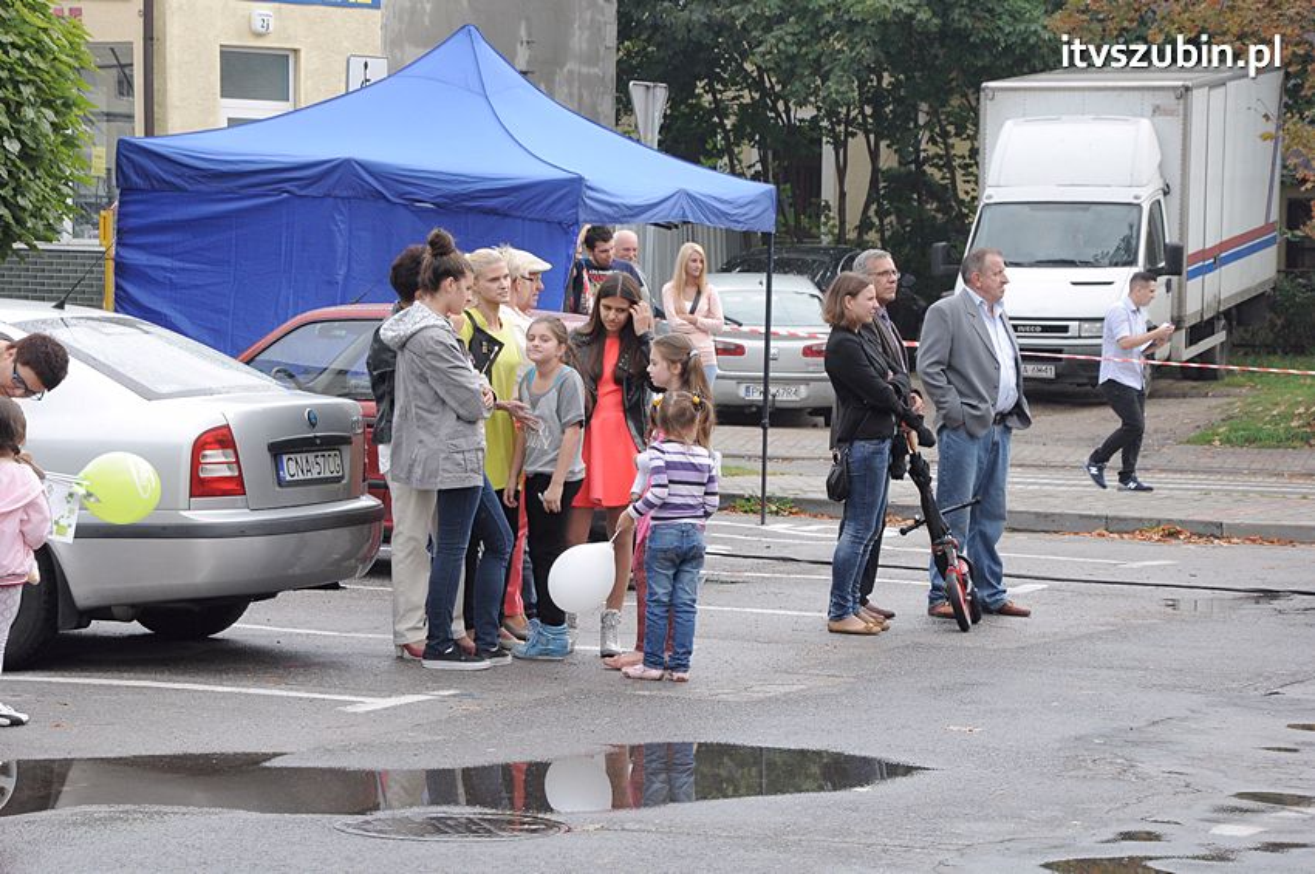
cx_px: 658
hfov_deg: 17.1
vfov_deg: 11.4
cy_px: 437
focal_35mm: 120
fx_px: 4379
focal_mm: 80
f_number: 9
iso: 640
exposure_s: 1/250
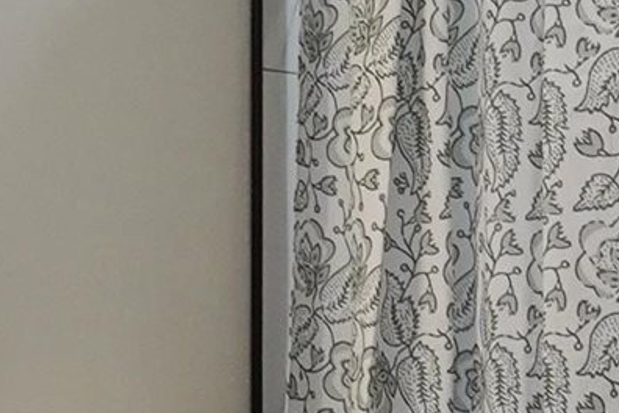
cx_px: 53
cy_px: 361
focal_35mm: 124
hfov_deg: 16.3
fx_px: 2132
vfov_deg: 11.0
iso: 640
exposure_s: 1/160
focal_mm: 11
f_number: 4
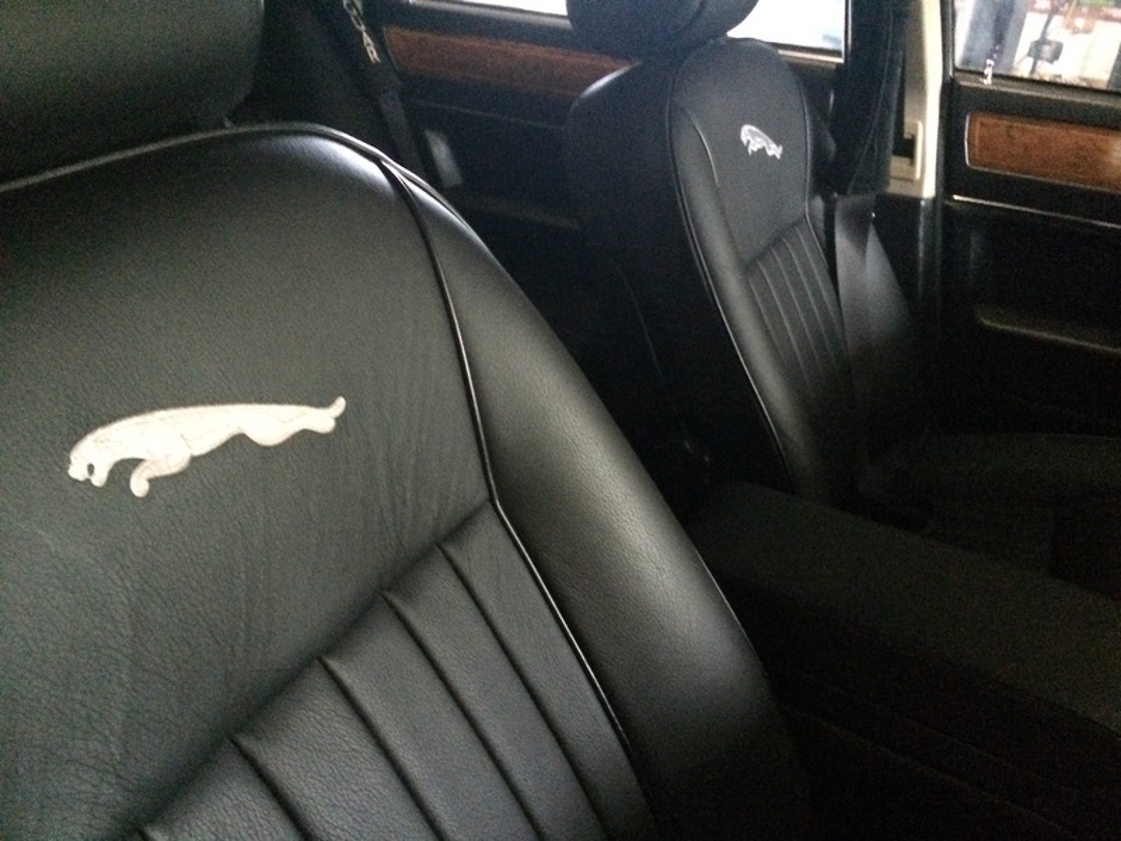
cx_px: 560
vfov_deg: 46.8
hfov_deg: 60.0
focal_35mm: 30
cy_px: 420
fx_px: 972
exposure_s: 1/17
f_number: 2.2
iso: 2500
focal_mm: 4.12
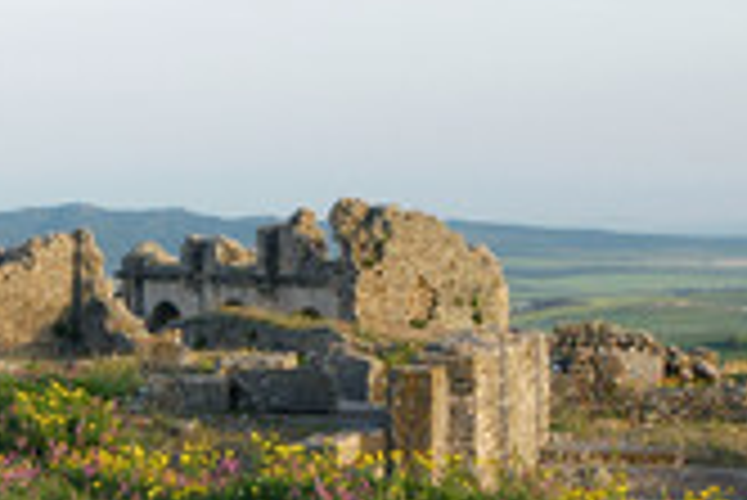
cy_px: 324
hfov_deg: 17.8
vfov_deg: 12.0
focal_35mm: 114
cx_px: 160
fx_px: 2368
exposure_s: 1/160
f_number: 7.1
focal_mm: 30
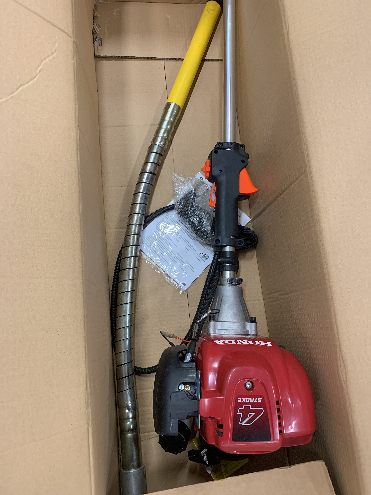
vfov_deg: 67.3
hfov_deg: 53.1
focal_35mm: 26
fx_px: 372
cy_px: 248
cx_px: 186
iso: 125
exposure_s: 1/60
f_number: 1.8
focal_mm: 4.25
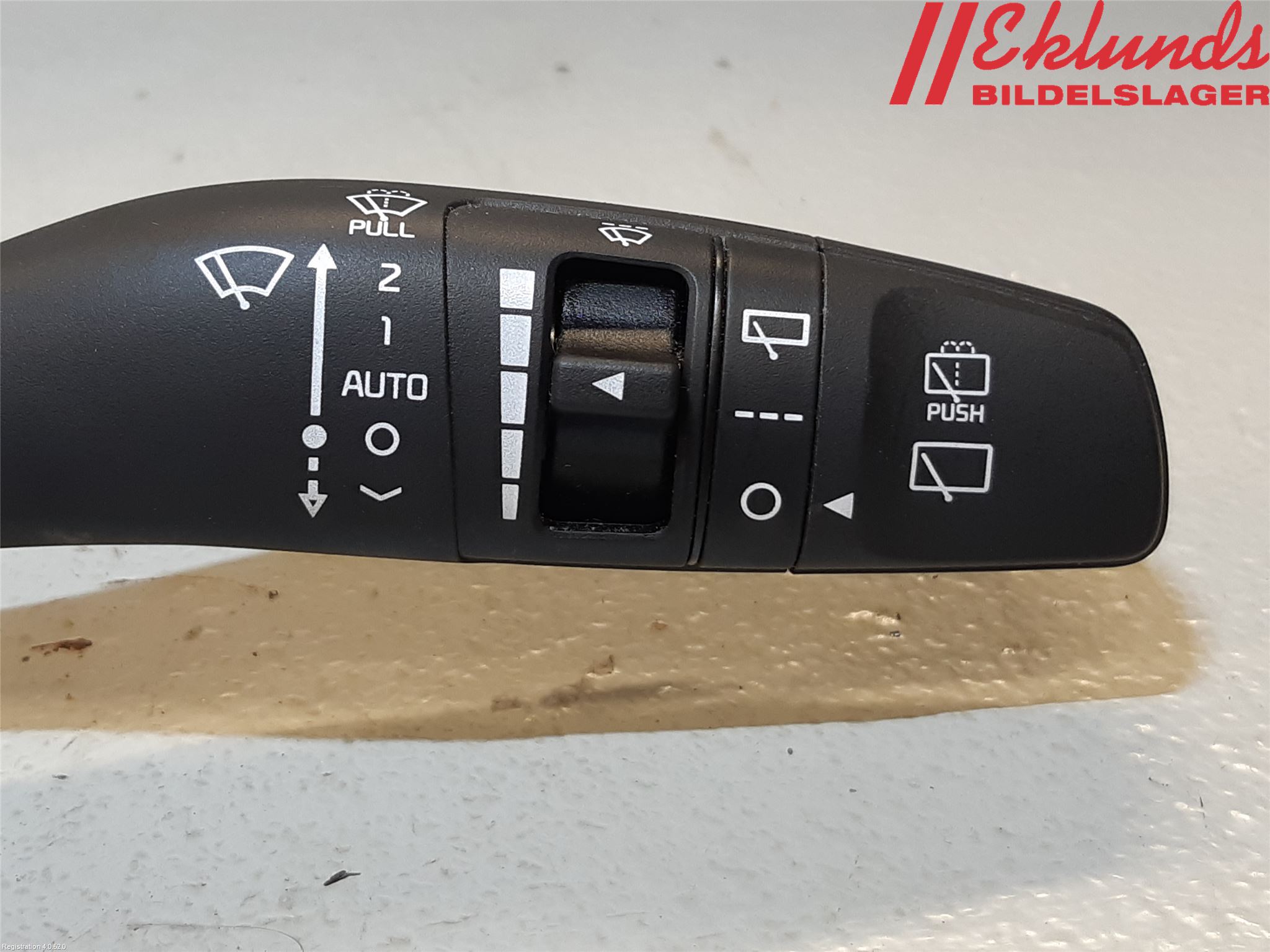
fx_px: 954
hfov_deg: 67.3
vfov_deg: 53.1
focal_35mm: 26
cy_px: 476
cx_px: 635
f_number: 1.7
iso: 80
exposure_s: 1/50
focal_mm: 3.93
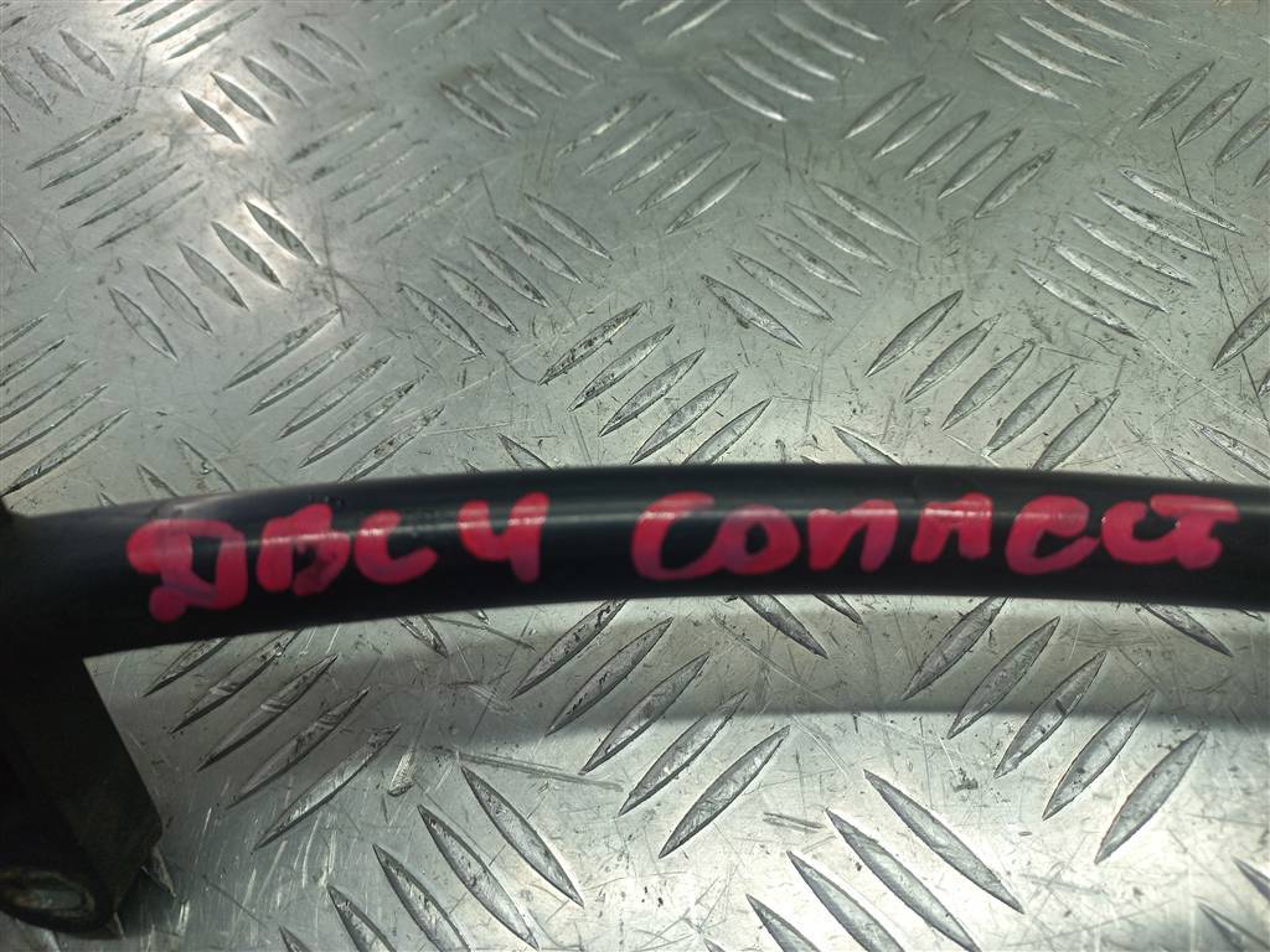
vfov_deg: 54.9
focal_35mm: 25
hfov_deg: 69.4
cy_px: 476
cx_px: 635
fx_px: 917
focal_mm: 4.6
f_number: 1.8
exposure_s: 1/50
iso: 50
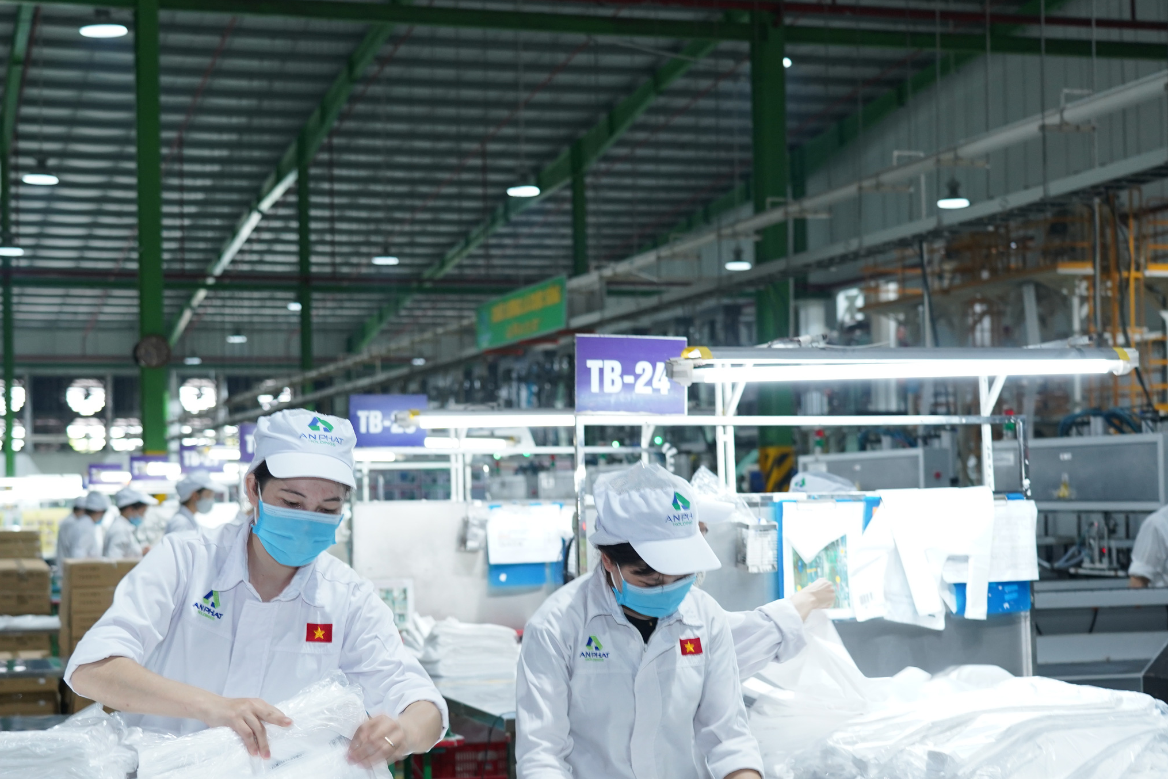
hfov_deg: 34.3
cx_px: 457
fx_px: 1882
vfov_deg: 23.3
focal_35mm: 58
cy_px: 471
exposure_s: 1/60
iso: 1600
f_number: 4
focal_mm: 46
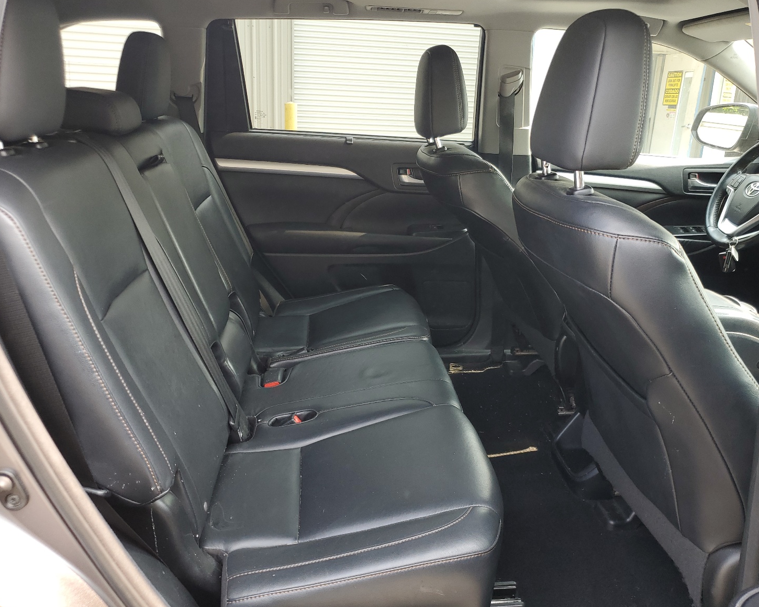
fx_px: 629
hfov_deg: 62.2
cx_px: 378
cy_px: 301
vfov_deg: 51.5
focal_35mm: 28
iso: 50
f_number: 1.5
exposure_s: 1/152
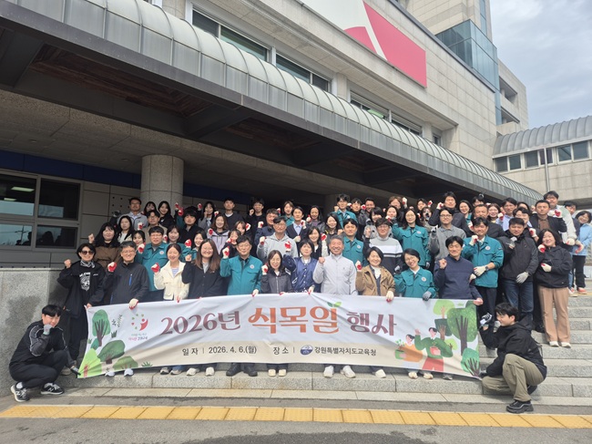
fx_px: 393
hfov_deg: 73.9
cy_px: 222
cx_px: 296
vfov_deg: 58.8
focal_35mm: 23
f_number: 1.8
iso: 25
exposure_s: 1/1324
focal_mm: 5.4
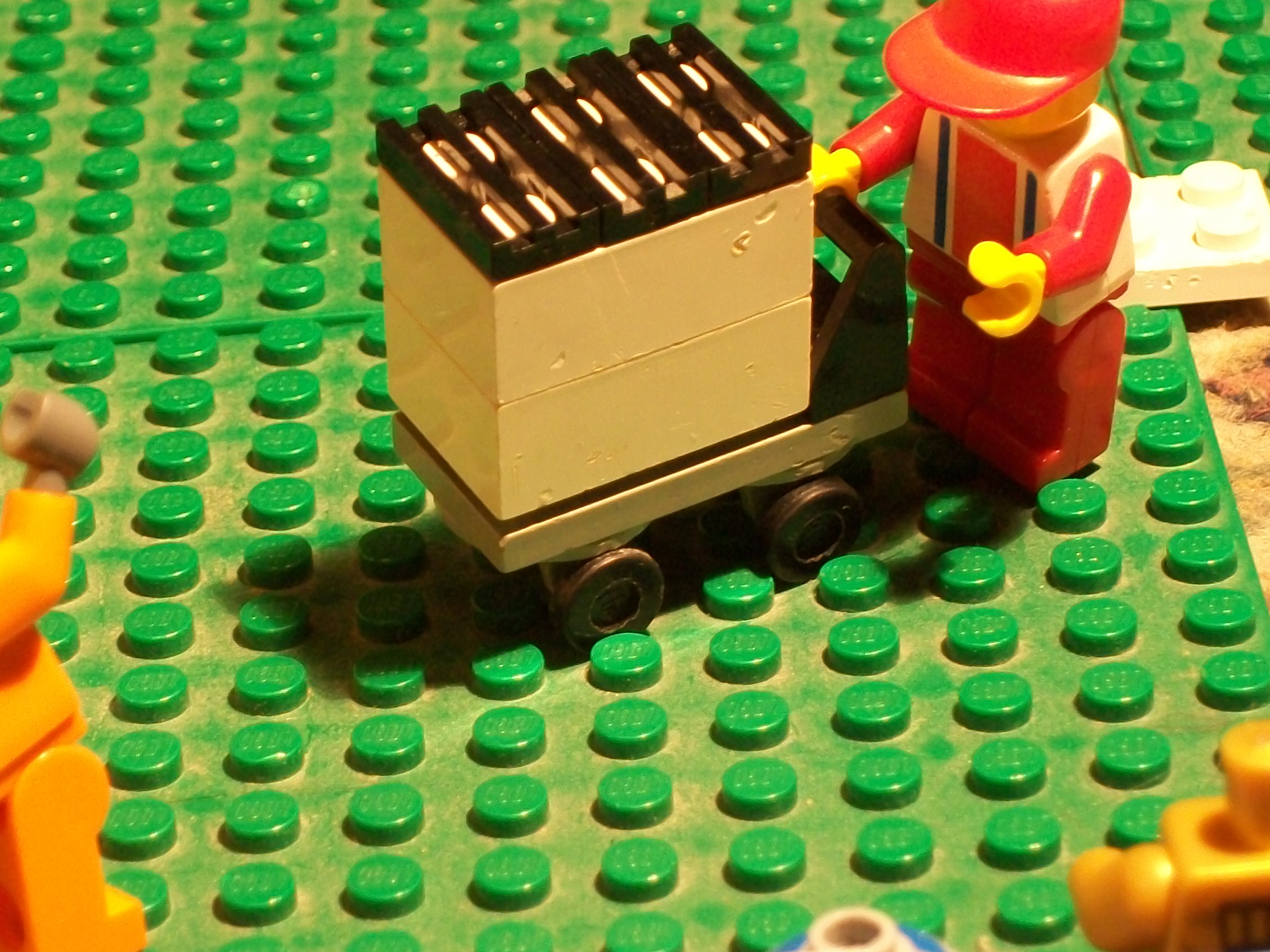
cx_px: 478
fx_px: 4622
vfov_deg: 11.8
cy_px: 450
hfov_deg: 15.6
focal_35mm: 126
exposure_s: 1/8
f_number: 4.3
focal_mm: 14.3
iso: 173
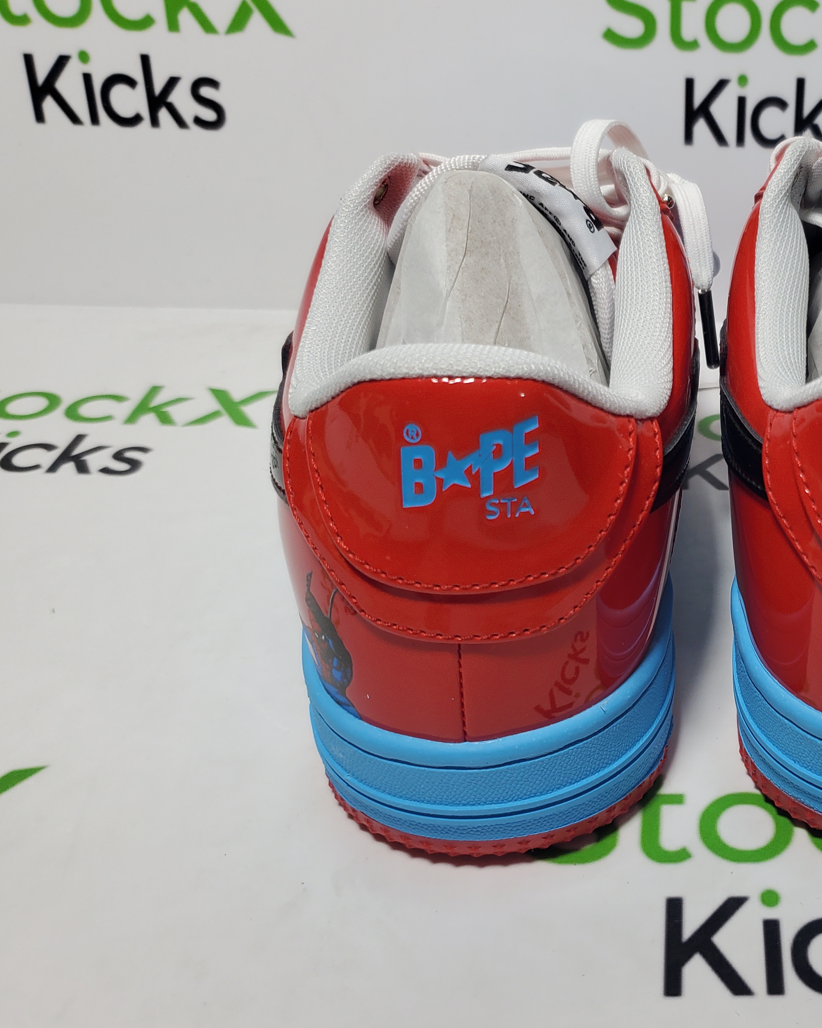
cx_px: 764
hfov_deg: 35.6
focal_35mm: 39
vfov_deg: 46.8
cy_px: 520
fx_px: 1186
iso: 50
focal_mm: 4.3
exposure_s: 1/491
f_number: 1.5
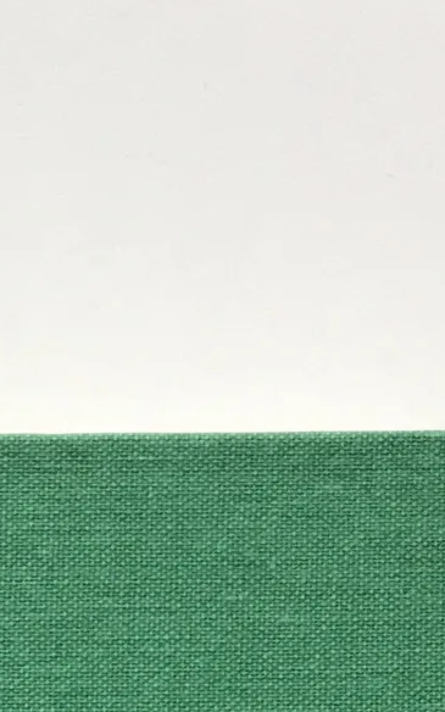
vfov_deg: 13.7
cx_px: -185
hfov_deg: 9.8
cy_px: 1430
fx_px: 2523
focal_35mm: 130
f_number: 1.8
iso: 32
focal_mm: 3.99
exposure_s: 1/100
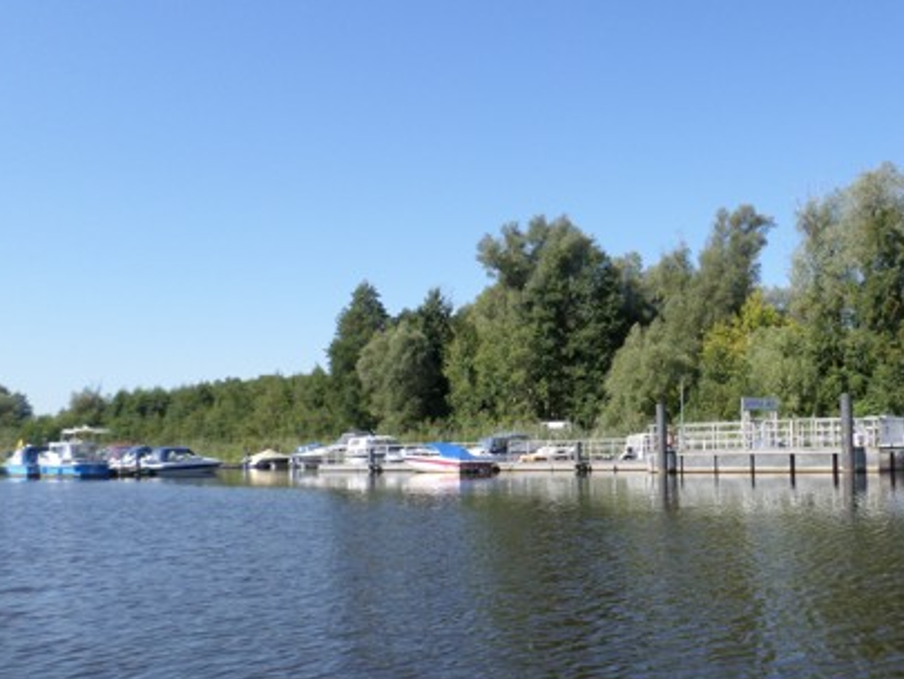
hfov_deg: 51.6
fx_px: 914
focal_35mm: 35
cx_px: 608
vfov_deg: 40.6
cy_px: 385
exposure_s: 1/1000
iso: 80
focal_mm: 4.5
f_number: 2.5
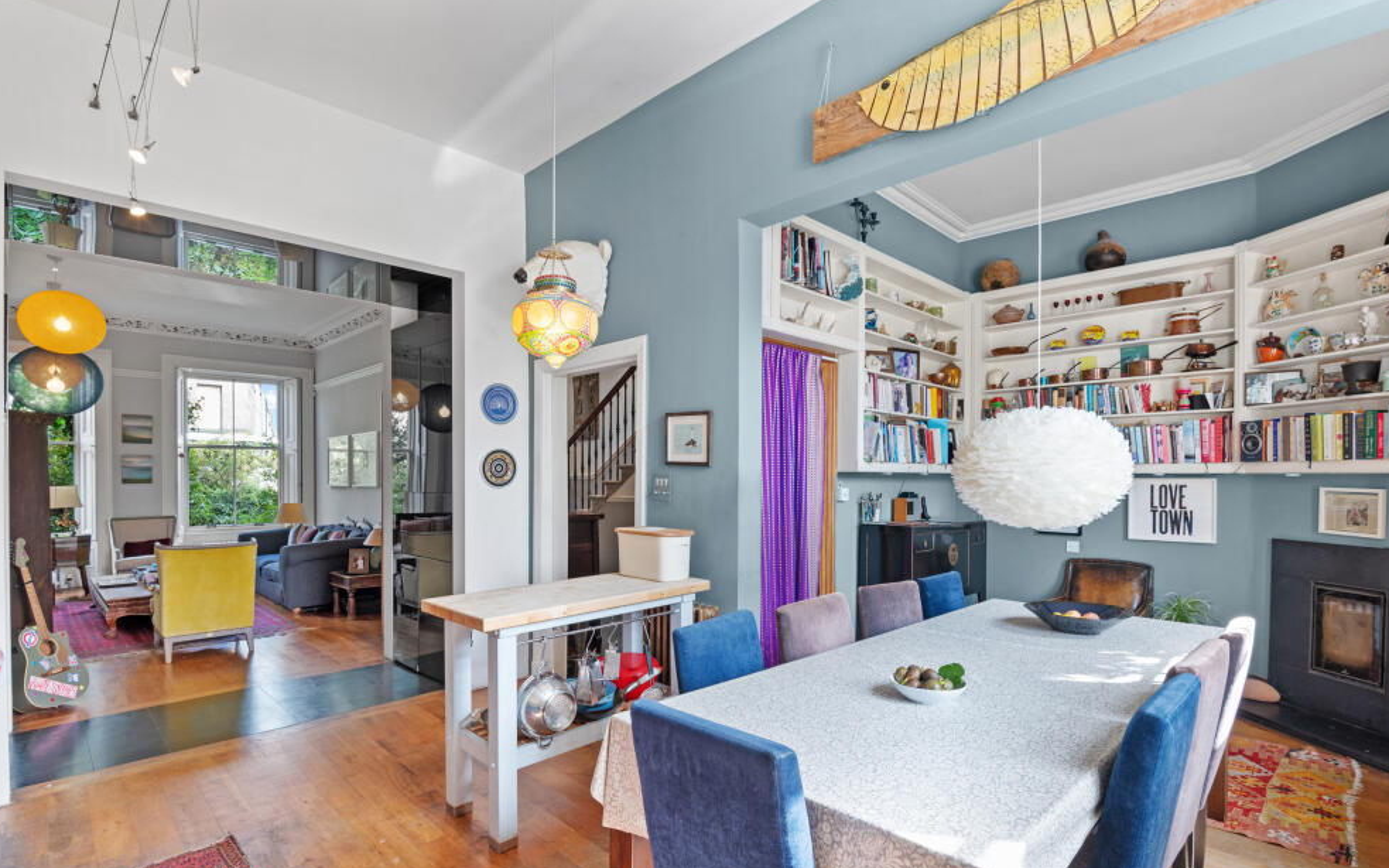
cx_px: 702
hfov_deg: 94.4
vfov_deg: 67.8
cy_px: 478
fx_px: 643
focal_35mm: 17
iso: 250
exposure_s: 1/4
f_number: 9
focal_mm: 16
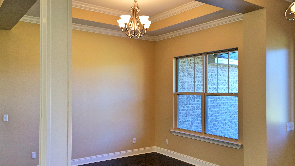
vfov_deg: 36.7
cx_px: 147
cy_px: 86
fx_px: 250
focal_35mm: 32
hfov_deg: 61.0
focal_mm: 4.15
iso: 32
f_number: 2.2
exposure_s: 1/40
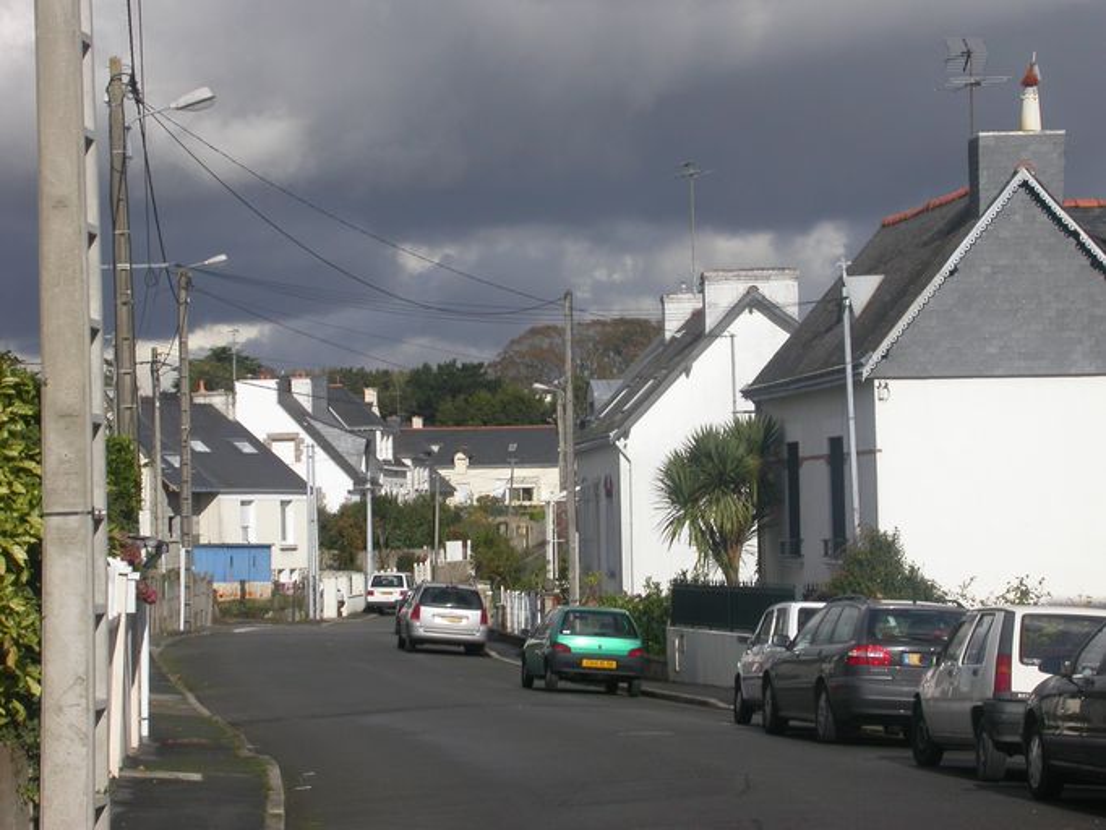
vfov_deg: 13.1
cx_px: 553
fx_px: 3612
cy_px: 415
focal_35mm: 113
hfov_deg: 17.4
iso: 100
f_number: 7.6
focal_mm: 23.5
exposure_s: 1/528
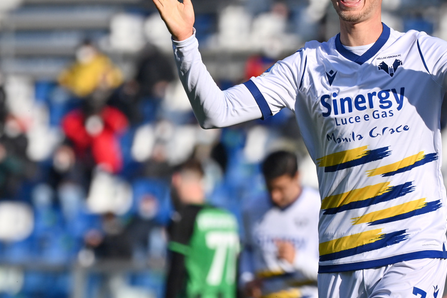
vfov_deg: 3.5
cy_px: 133
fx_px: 4890
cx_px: 336
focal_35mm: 394
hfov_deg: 5.2
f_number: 4
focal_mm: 240
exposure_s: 1/3200
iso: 125
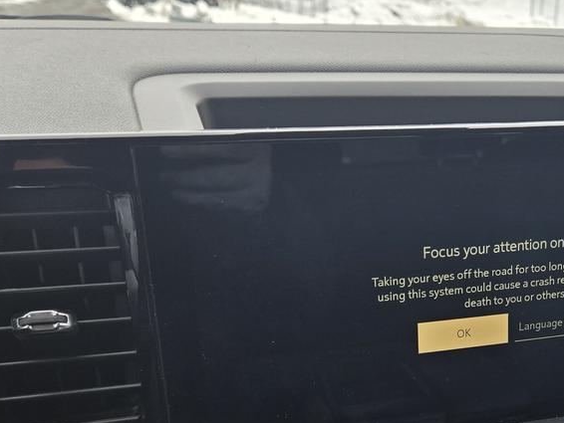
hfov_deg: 35.6
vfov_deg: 26.9
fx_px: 848
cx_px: 451
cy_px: 396
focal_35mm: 52
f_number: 1.8
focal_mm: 5.4
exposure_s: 1/342
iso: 25
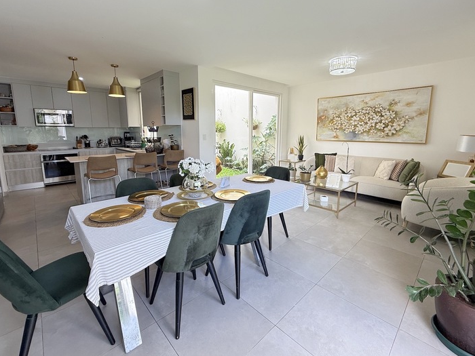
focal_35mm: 16
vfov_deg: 77.9
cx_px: 237
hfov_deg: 94.5
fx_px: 220
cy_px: 163
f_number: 2.2
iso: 125
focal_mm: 2.22
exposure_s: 1/99
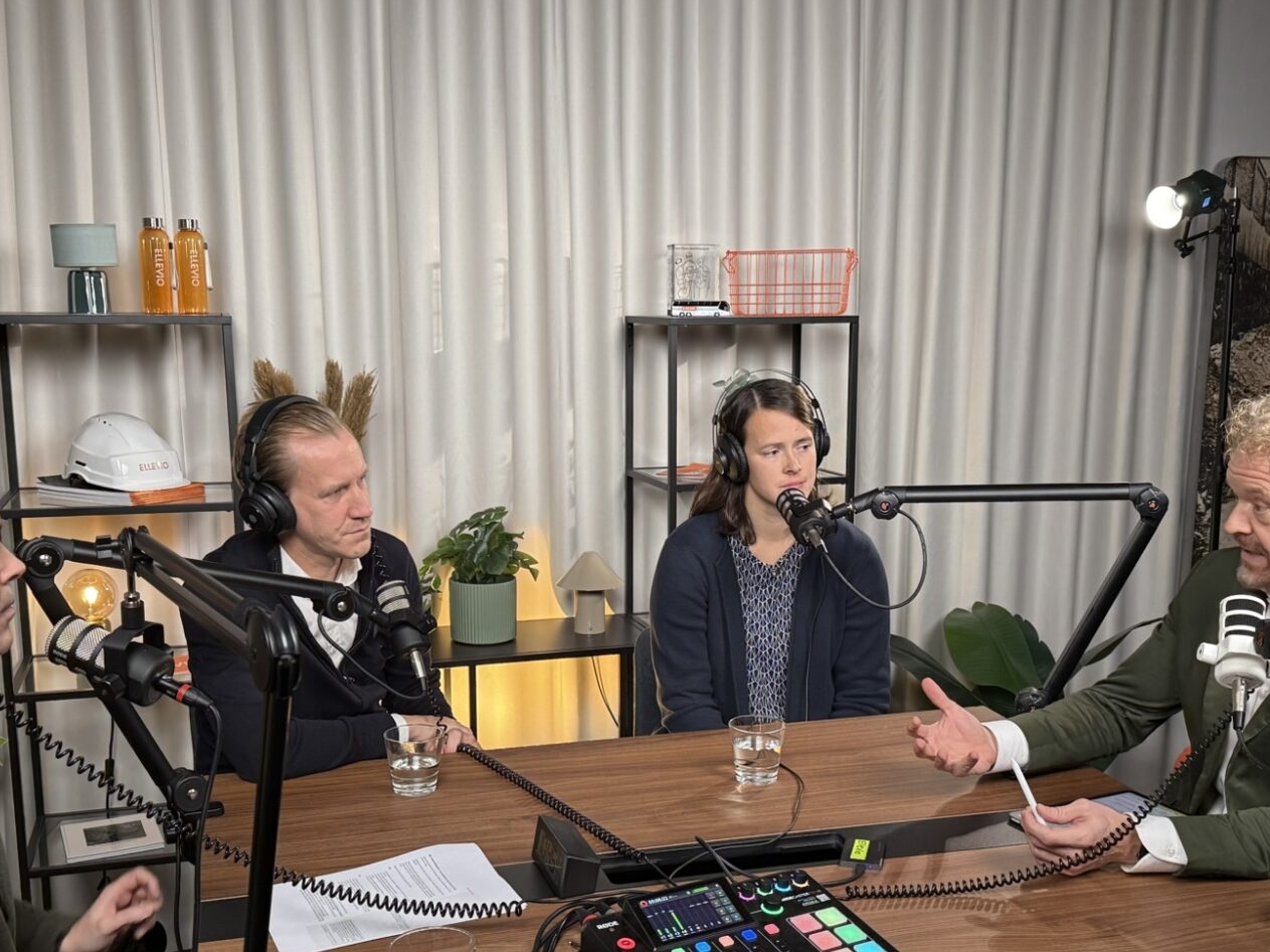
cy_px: 557
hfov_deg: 49.0
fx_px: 1394
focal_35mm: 38
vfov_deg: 37.6
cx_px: 644
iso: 250
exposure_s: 1/60
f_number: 1.78
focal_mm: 6.76
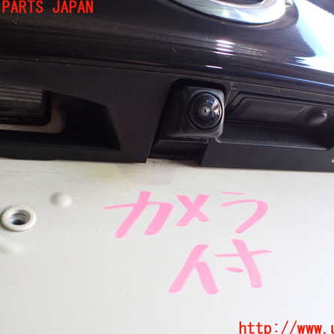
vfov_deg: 46.0
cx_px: 183
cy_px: 169
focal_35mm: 36
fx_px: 393
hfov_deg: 46.0
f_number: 2.3
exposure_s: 1/125
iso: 320
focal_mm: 5.4
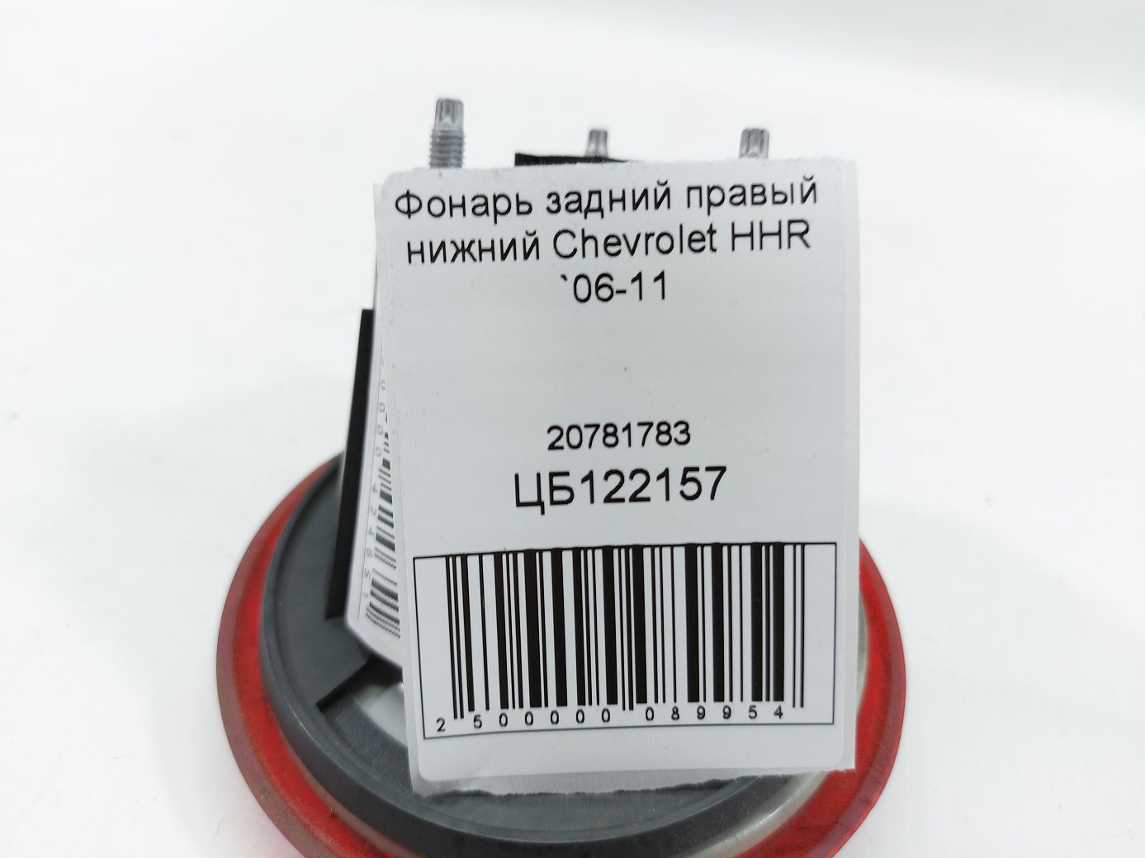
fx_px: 794
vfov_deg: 56.8
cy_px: 429
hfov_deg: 71.6
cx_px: 572
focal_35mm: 24
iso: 64
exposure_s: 1/50
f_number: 1.8
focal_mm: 5.23
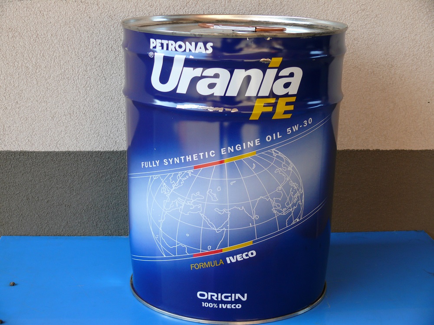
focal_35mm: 65
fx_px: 815
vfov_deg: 22.6
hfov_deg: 29.8
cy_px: 162
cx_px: 217
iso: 100
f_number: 3.2
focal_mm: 13.8
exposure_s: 1/125
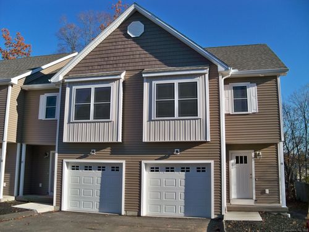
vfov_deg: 40.7
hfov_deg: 52.6
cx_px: 154
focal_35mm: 35
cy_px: 116
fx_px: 312
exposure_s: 1/500
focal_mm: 6.2
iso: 80
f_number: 3.5
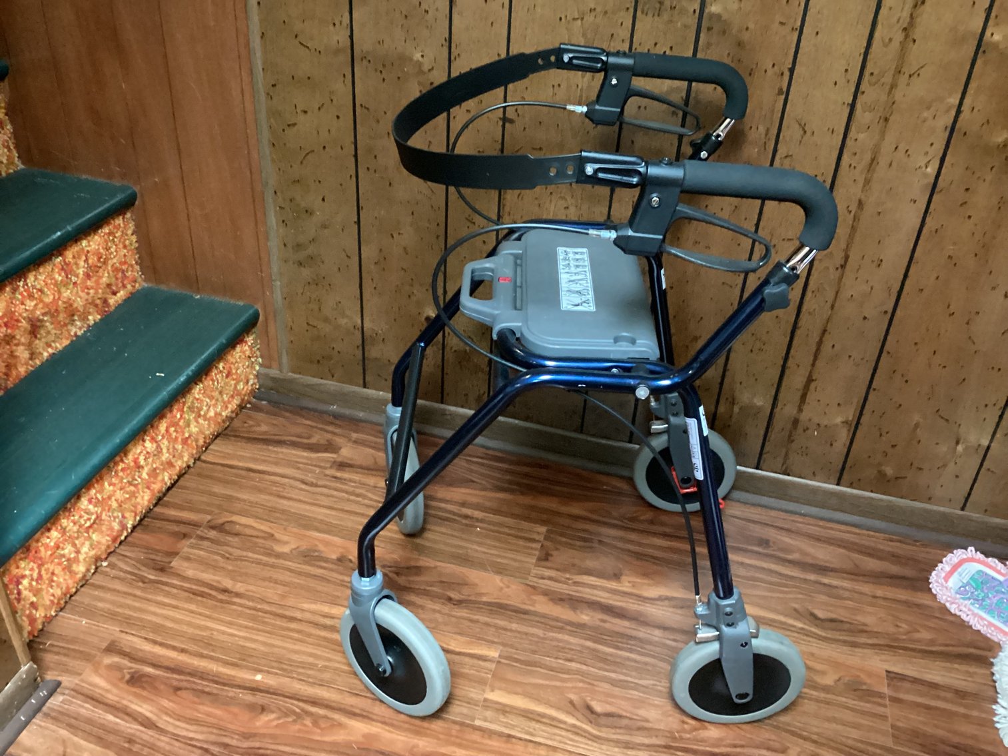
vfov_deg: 45.4
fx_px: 903
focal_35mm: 31
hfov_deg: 58.3
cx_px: 504
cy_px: 378
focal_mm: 3.3
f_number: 2.4
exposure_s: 1/17
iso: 640
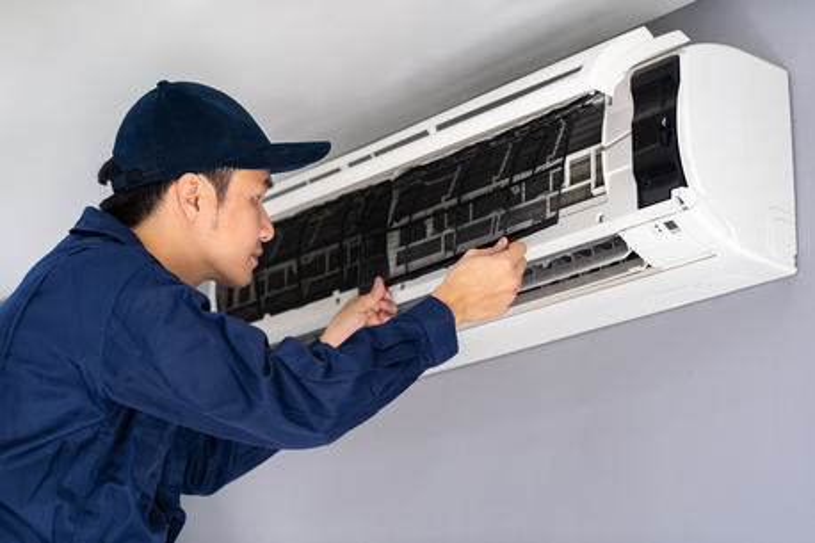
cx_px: 408
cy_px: 272
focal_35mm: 70
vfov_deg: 19.4
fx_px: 1584
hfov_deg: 28.9
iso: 400
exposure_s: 1/160
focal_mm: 70
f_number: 4
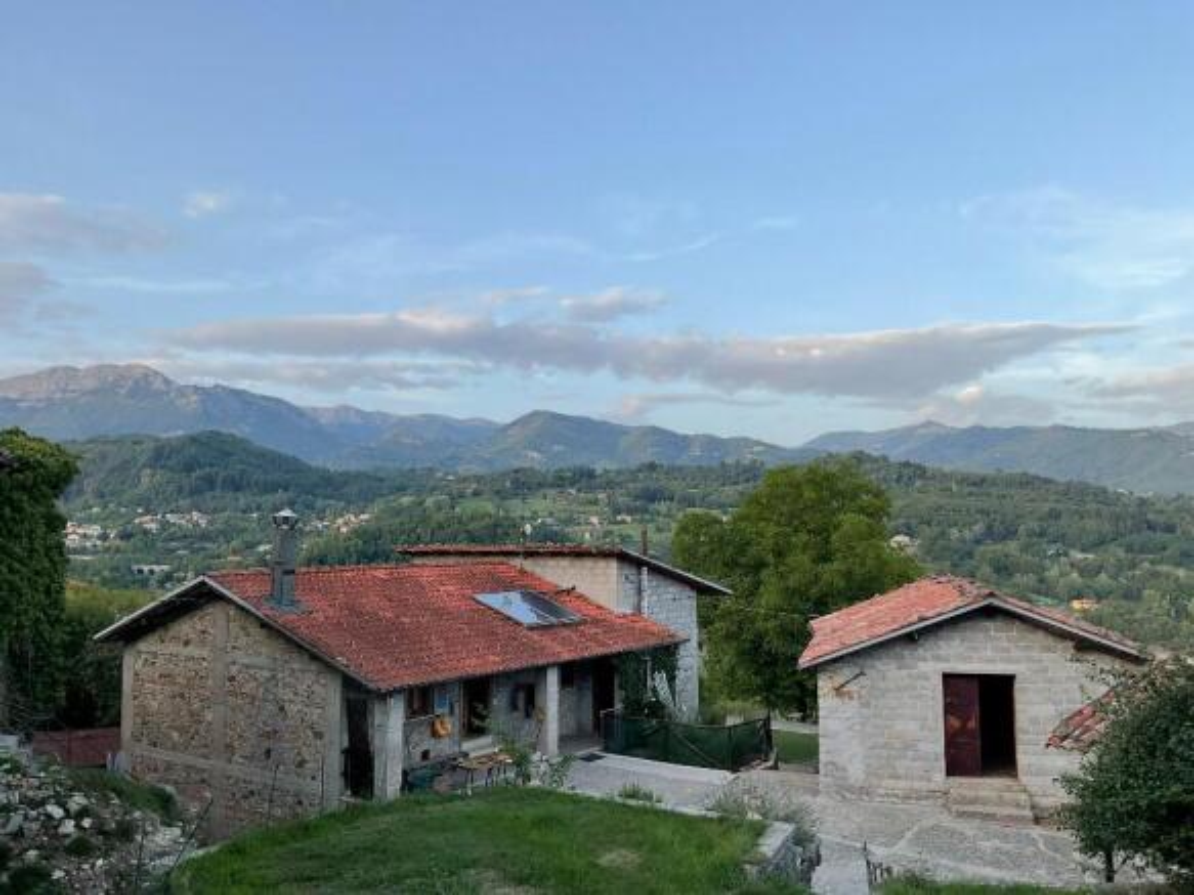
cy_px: 448
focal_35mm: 29
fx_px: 1000
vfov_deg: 48.2
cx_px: 597
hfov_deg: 61.7
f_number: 1.8
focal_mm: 3
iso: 16
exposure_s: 1/322
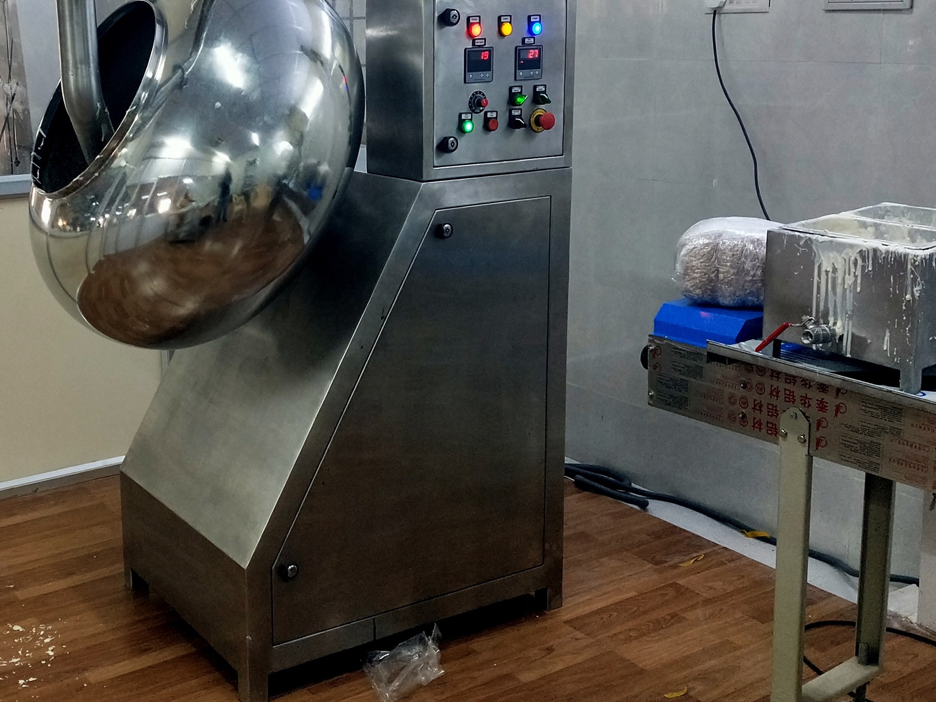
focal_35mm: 38
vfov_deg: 37.5
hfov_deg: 48.1
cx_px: 304
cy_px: 262
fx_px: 1028
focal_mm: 3.99
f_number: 1.7
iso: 610
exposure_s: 1/50
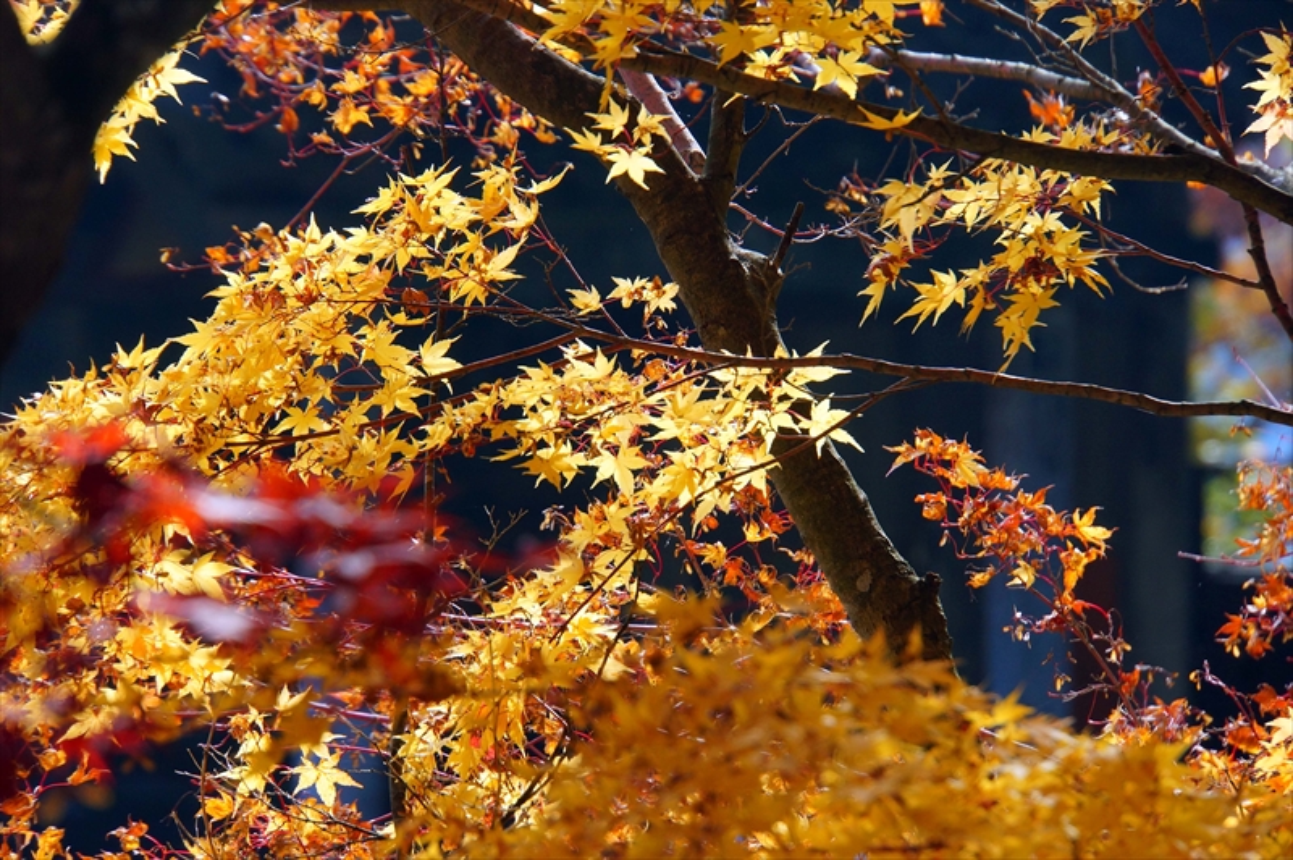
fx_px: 10766
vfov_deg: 4.6
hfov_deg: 6.9
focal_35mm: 300
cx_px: 646
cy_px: 430
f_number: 6.3
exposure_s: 1/320
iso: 400
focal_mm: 200
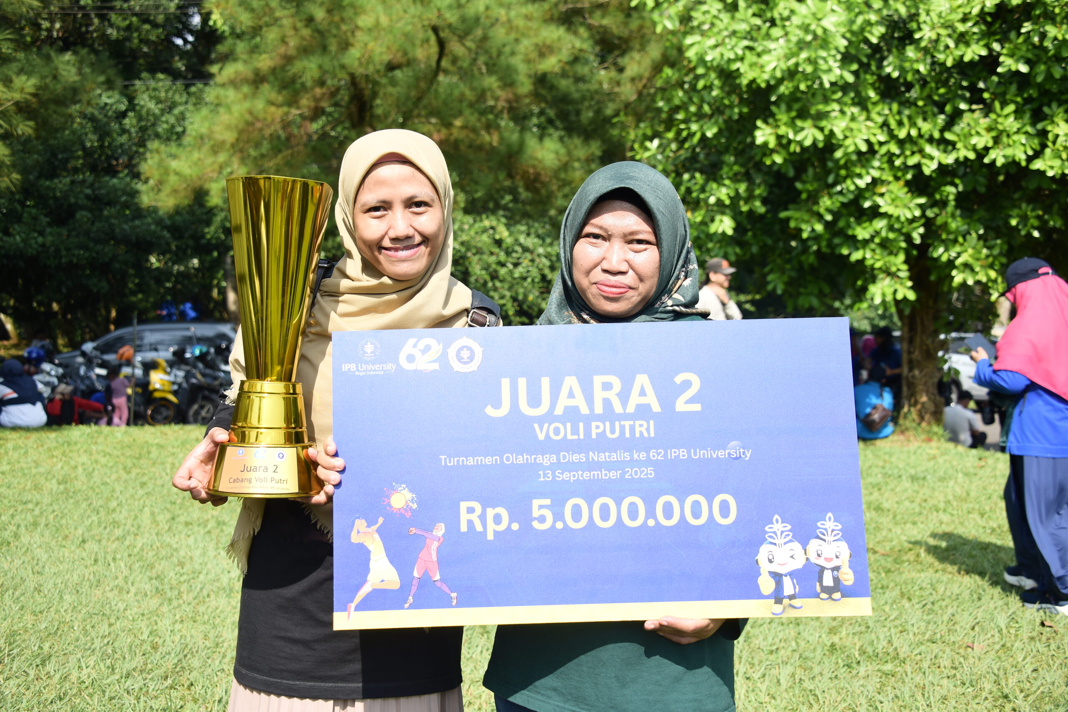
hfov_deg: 43.6
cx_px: 534
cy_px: 356
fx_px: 1335
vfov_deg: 29.9
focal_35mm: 45
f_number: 6.3
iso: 100
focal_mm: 45
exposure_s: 1/200
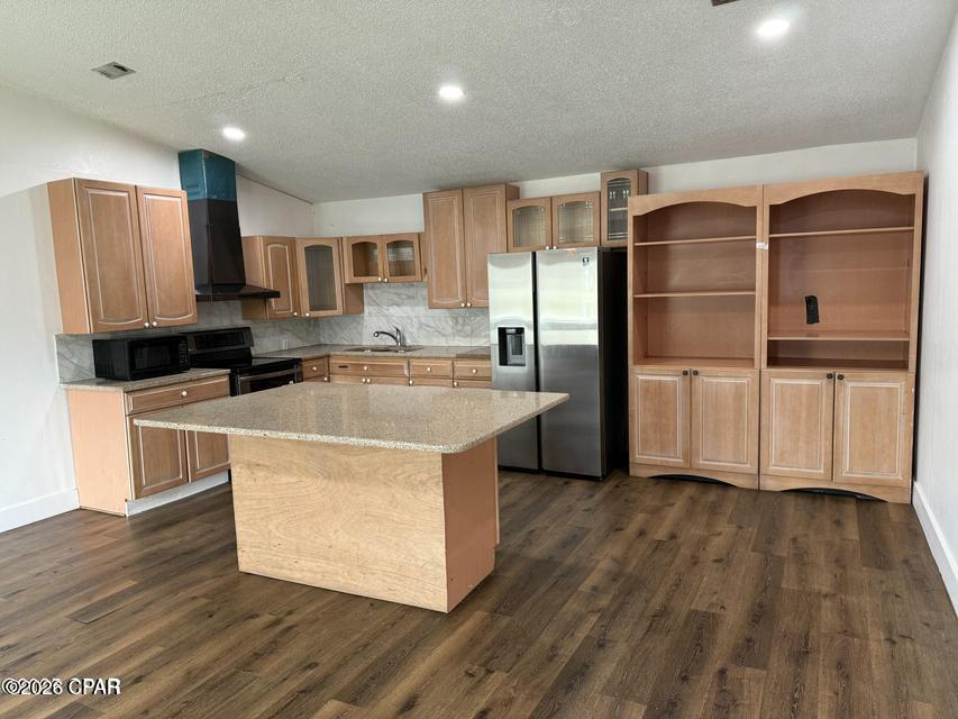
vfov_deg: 56.8
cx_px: 479
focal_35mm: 24
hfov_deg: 71.6
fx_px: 664
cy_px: 360
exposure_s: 1/60
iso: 200
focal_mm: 6.76
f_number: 1.78
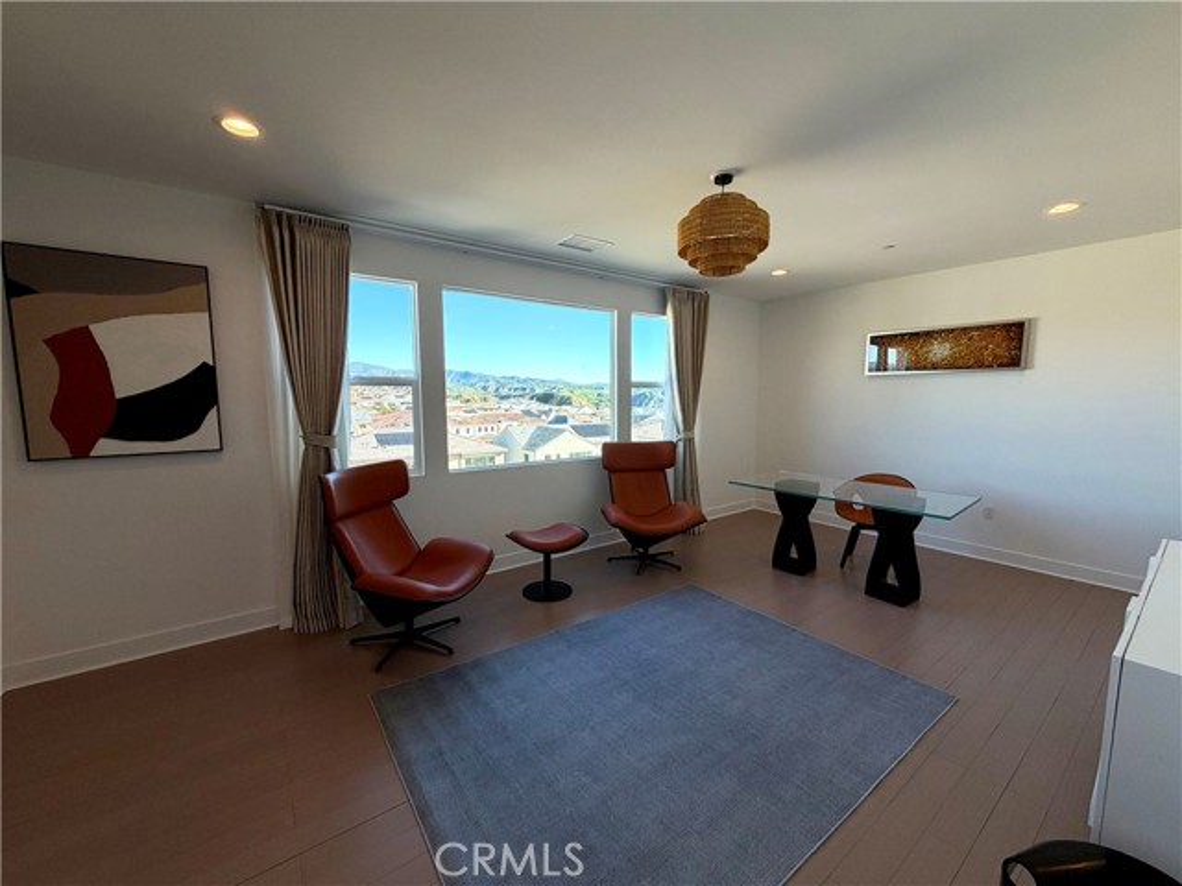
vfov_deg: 85.7
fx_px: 478
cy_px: 443
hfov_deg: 102.1
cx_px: 591
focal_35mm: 14
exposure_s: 1/214
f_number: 2.2
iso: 40
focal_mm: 2.22
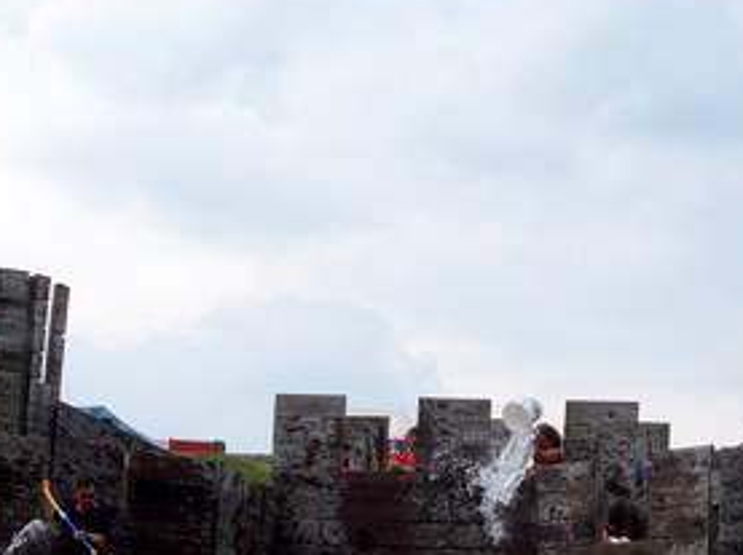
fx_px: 3794
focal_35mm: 177
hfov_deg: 11.2
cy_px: 276
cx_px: 480
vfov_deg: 8.4
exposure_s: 1/250
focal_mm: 17.5
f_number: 5.6
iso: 80
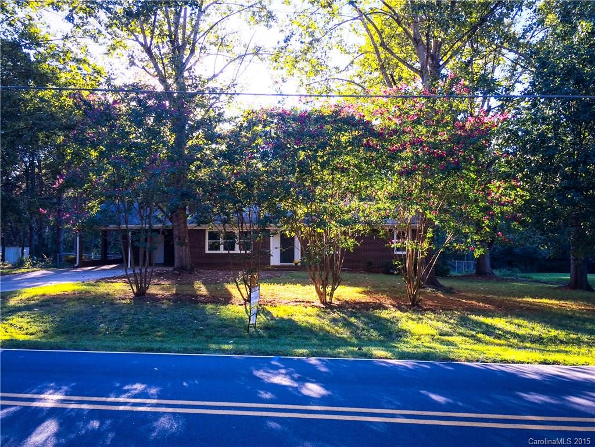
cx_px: 298
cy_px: 224
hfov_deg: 61.7
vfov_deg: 48.2
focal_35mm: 29
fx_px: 498
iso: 32
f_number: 2.2
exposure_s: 1/120
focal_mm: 4.15
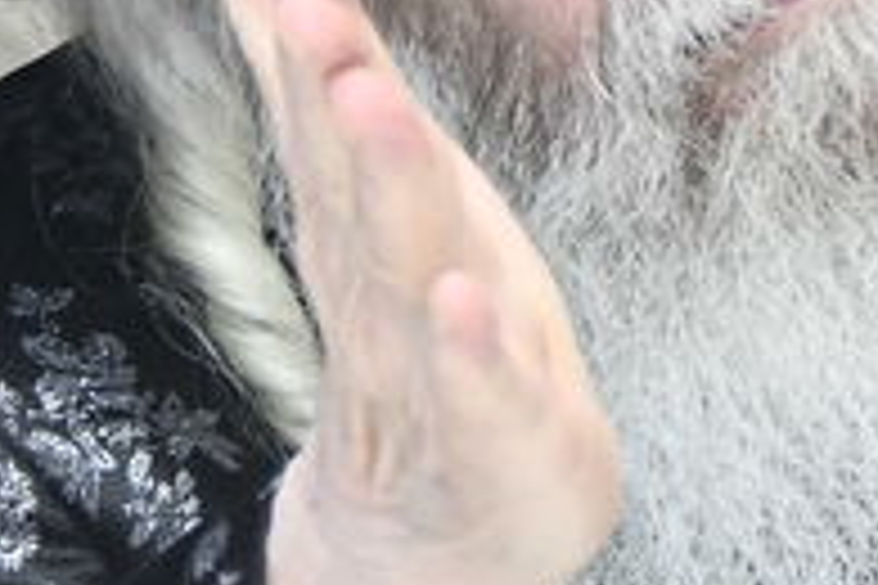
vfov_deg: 0.4
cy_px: -569
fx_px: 78989
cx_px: 1166
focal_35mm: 3239
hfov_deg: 0.6
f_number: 6
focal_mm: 450
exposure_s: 1/200
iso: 1250
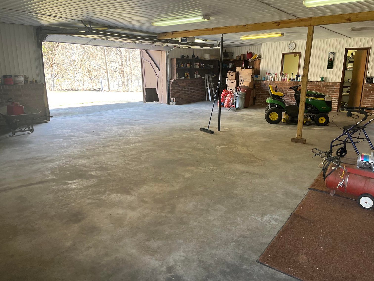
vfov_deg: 53.1
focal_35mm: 26
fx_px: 281
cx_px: 187
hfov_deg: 67.3
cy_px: 140
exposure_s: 1/121
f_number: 1.6
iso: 125
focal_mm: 5.1
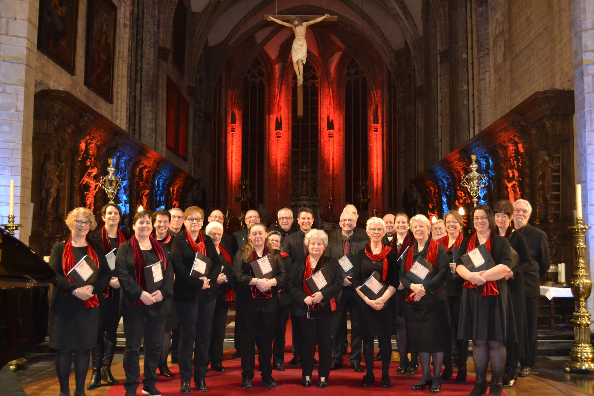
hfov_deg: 53.1
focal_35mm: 36
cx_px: 297
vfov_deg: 36.9
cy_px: 198
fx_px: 594
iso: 3200
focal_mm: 24
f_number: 4
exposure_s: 1/60
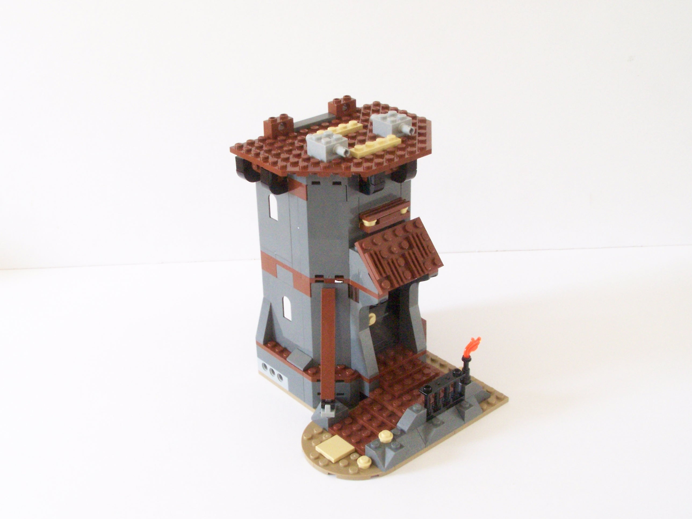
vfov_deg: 28.6
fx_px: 1020
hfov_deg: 37.5
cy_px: 260
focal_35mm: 51
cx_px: 346
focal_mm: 8.5
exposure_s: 1/10
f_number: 8
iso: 400
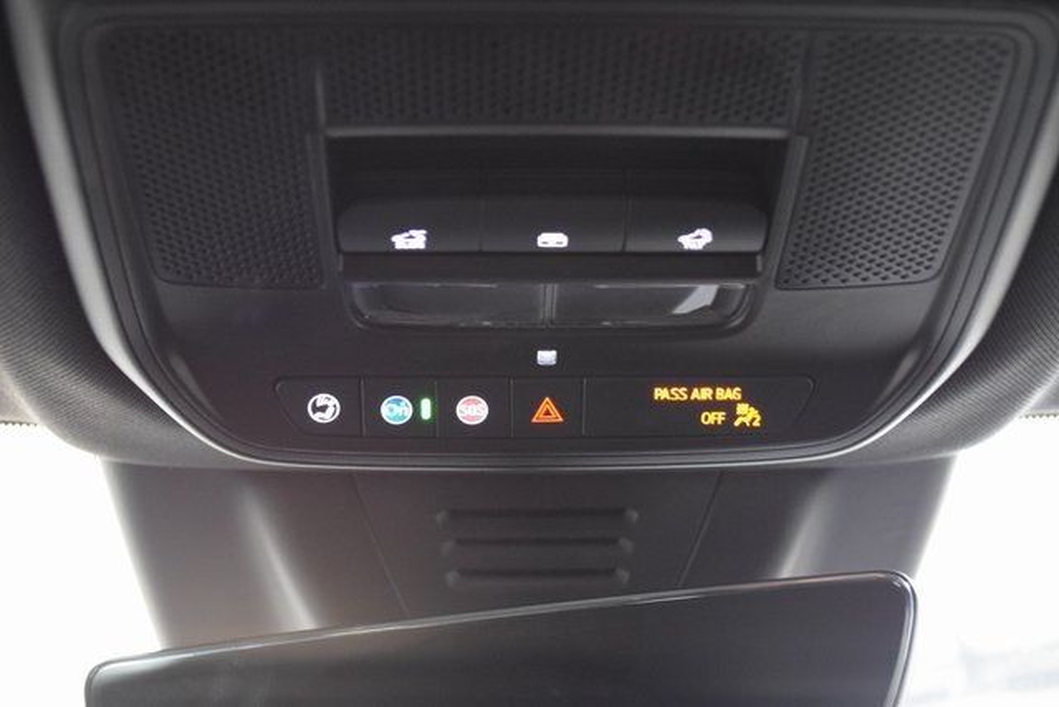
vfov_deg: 26.5
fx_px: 1500
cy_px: 354
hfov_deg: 38.9
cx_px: 530
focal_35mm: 51
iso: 3200
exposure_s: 1/6
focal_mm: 34
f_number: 5
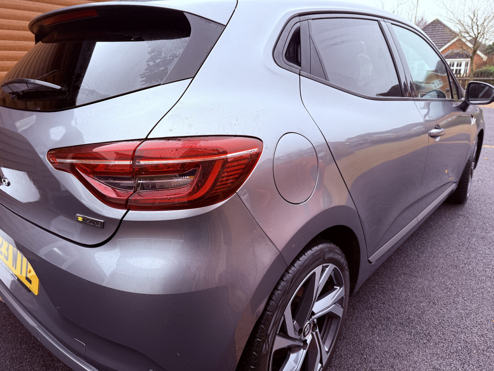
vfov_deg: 56.8
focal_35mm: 24
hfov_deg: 71.6
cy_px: 186
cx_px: 247
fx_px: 343
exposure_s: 1/121
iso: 100
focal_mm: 6.76
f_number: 1.78
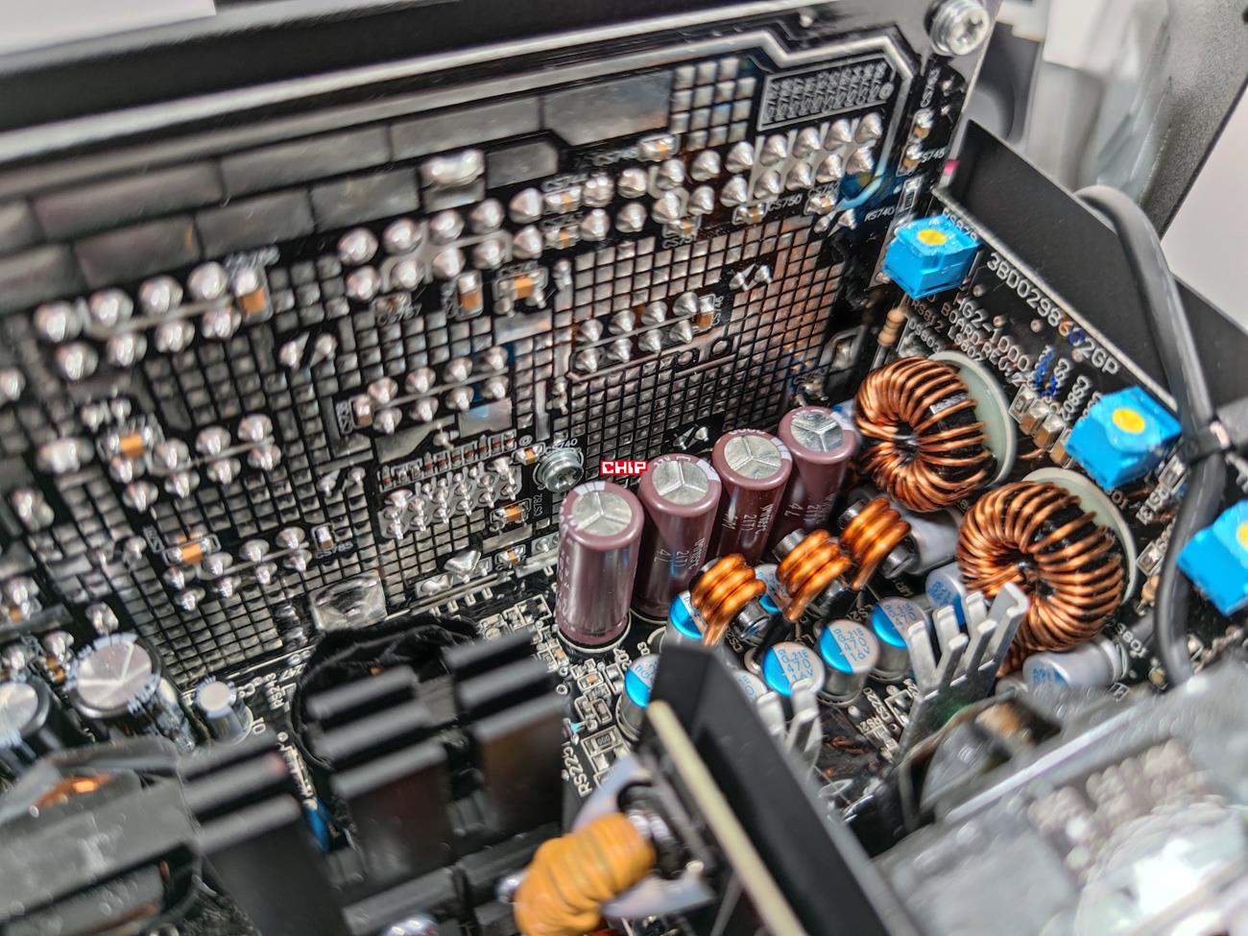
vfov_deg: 56.8
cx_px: 624
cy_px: 468
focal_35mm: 24
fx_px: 865
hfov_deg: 71.6
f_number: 1.85
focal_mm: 6.78
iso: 286
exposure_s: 1/17
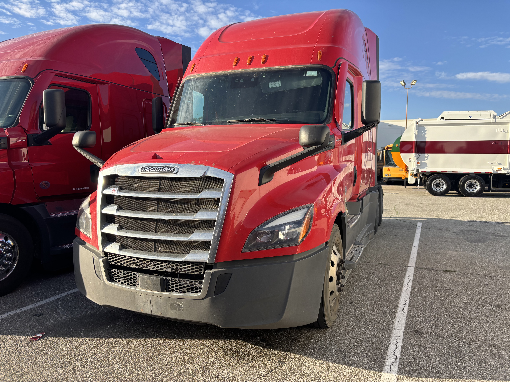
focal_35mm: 26
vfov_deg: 53.1
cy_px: 191
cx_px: 255
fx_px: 383
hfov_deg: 67.3
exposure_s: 1/1058
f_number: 1.6
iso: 50
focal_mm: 5.96
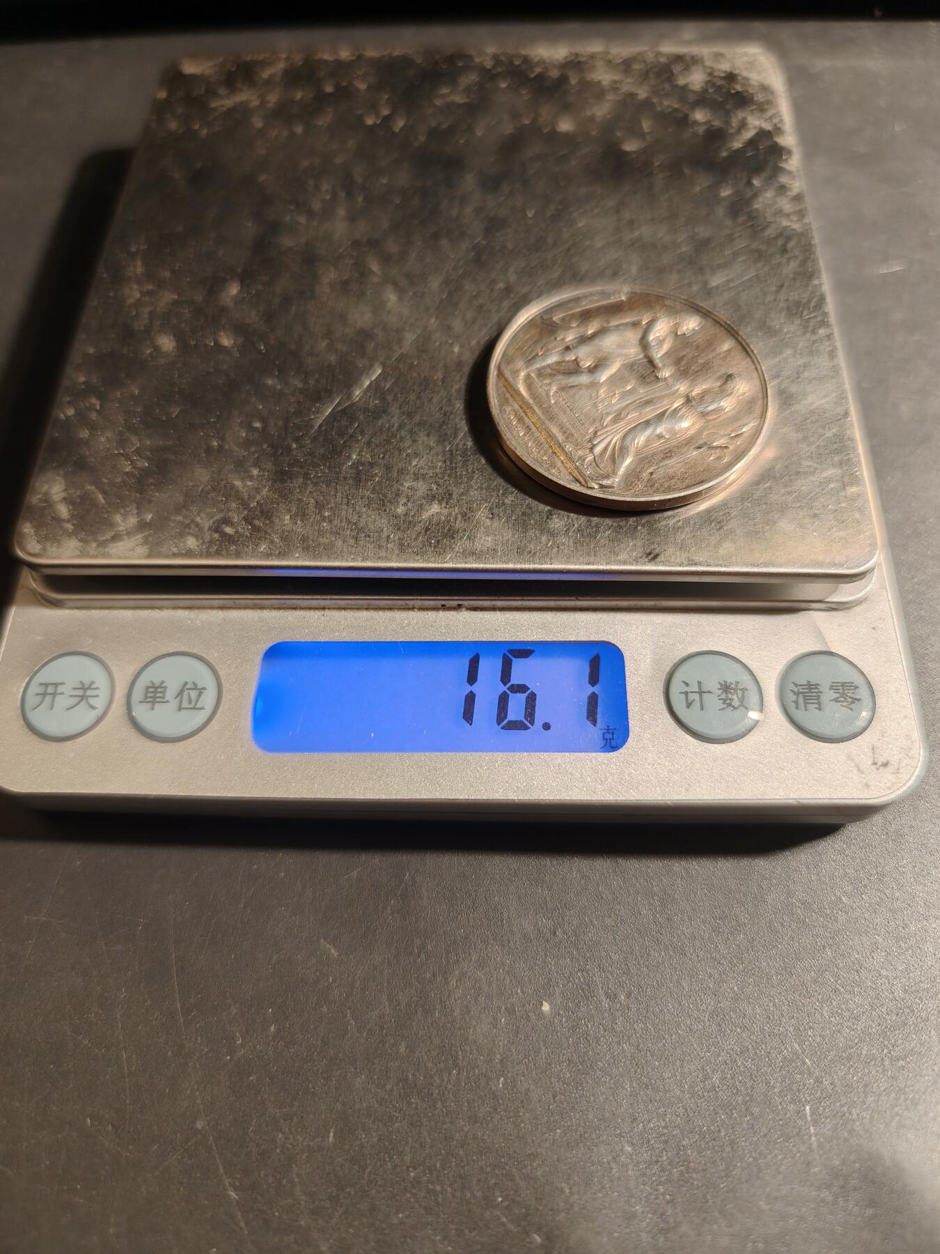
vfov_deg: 73.9
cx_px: 470
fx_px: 833
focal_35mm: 23
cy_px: 627
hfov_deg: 58.9
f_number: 1.6
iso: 250
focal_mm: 6.06
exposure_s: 1/177
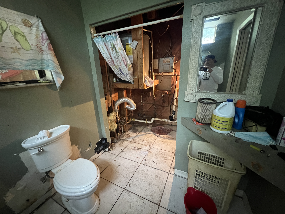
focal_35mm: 13
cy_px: 107
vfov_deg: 89.9
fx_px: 107
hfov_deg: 106.2
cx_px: 142
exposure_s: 1/30
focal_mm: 1.57
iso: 1000
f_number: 1.8
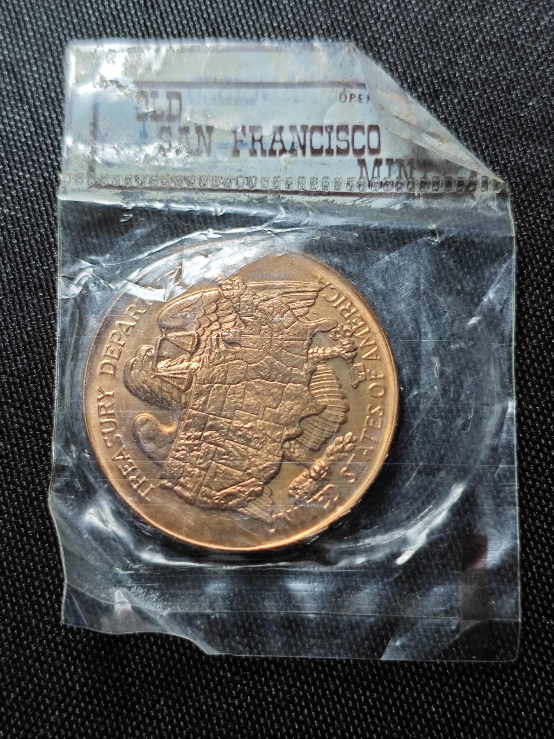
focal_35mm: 49
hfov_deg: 29.7
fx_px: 1046
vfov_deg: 38.9
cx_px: 277
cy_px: 370
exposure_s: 1/59.5
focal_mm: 5.84
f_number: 1.6
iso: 100
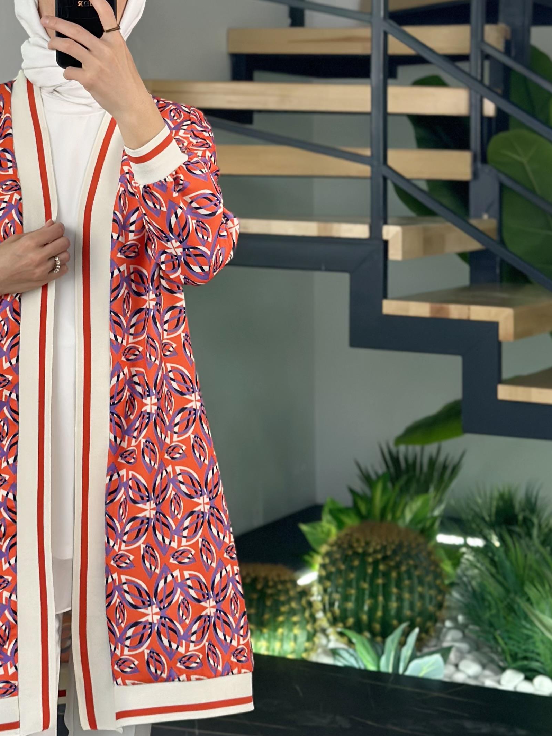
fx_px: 1935
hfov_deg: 16.1
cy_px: 249
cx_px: 101
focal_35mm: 91
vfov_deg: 21.5
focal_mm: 6.86
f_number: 1.78
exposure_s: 1/320
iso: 80
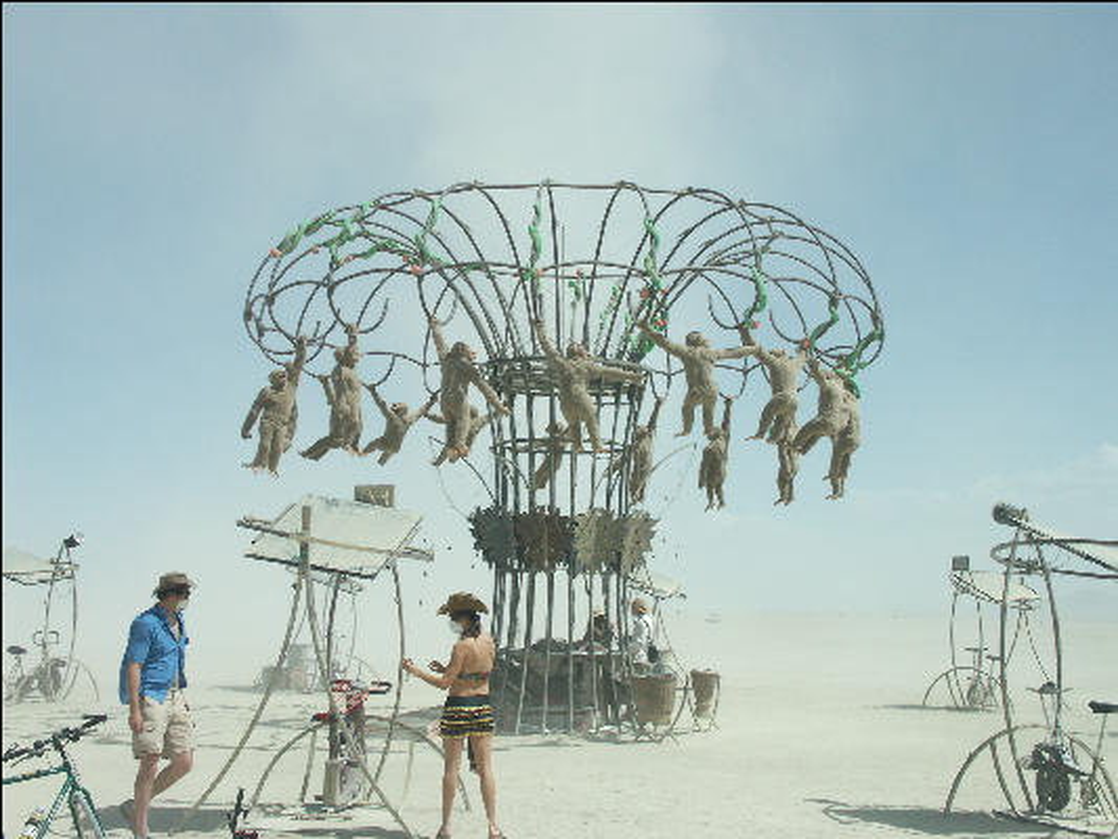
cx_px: 559
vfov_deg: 29.7
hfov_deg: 38.9
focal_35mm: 49
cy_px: 420
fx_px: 1583
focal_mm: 12.64
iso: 100
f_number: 9
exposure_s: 1/500
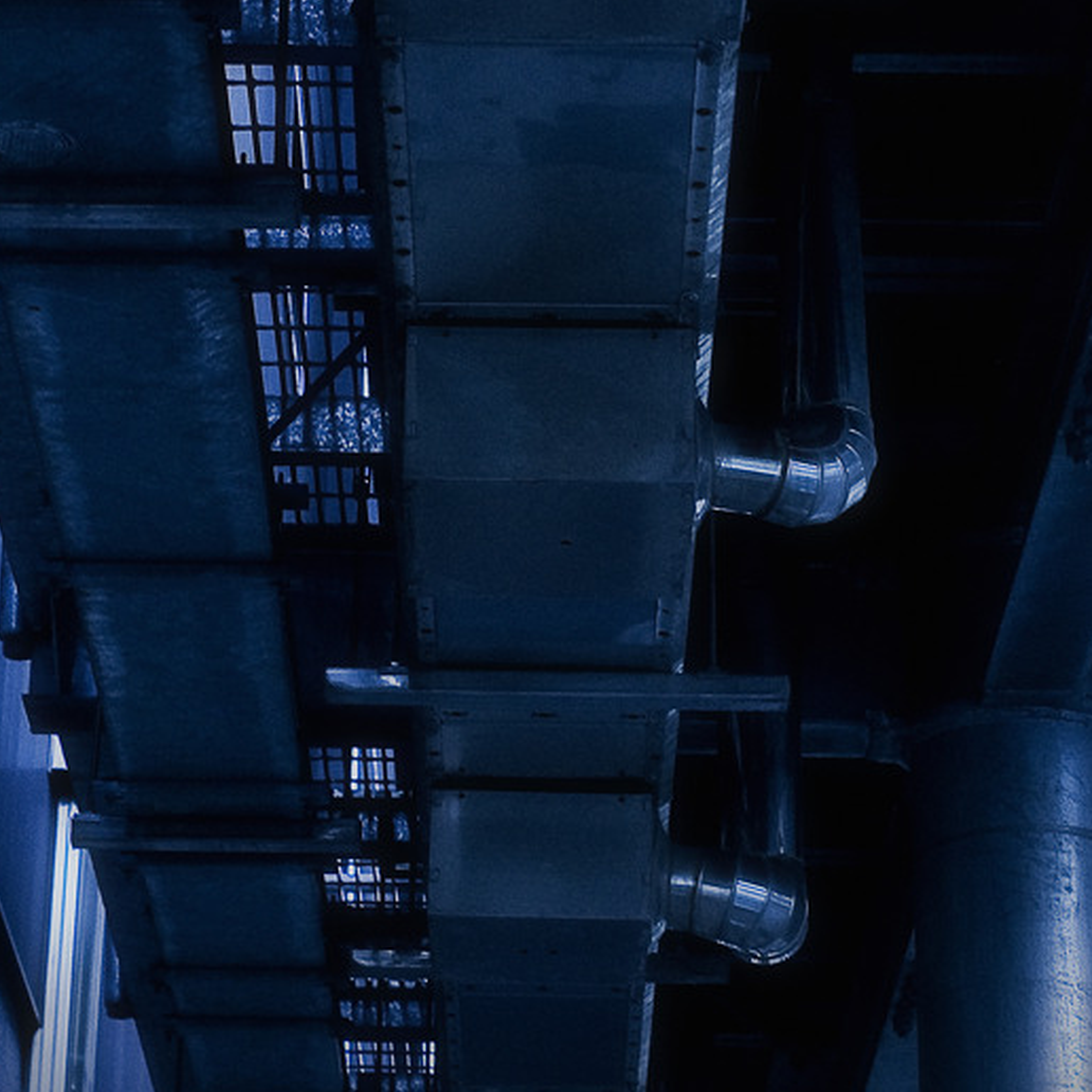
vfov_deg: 16.0
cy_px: 269
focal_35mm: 108
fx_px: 3855
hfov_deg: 16.1
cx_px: 524
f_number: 9
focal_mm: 43
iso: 640
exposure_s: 1/10
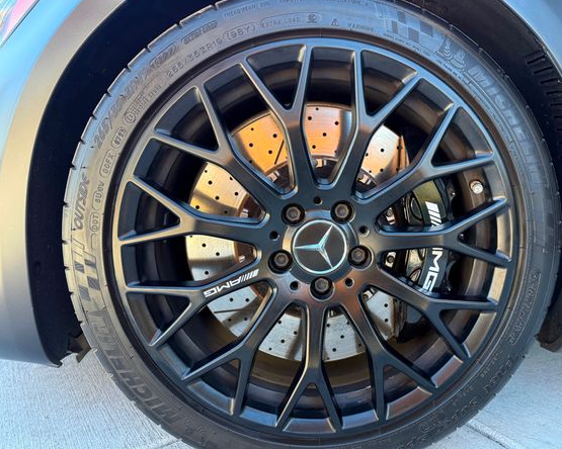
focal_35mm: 27
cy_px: 231
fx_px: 449
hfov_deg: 63.7
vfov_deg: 53.2
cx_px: 323
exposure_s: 1/183
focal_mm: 6.76
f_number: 1.78
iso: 125
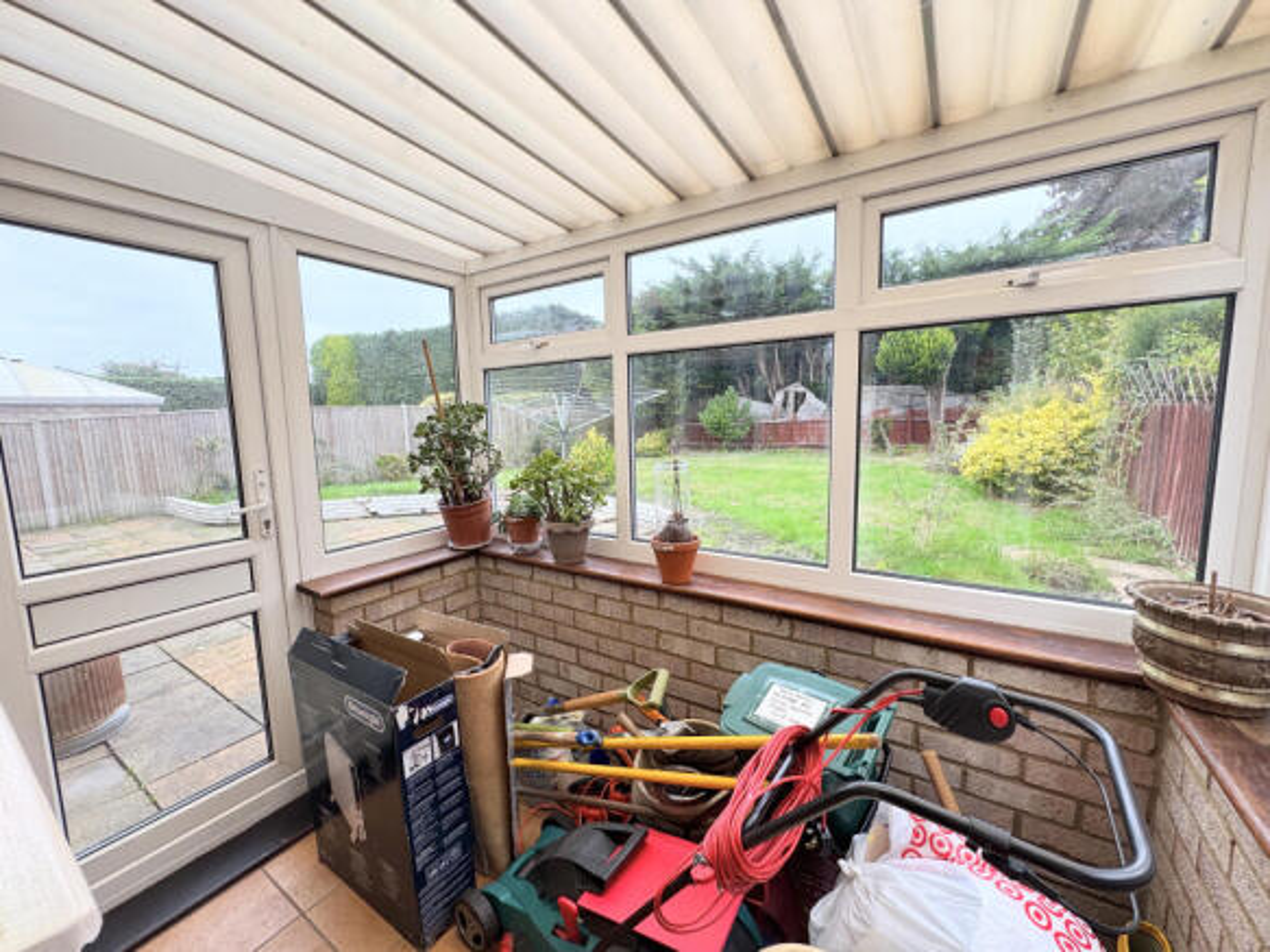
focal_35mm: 14
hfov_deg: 102.1
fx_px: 514
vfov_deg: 85.7
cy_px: 476
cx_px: 635
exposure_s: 1/99
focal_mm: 2.22
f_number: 2.2
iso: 40
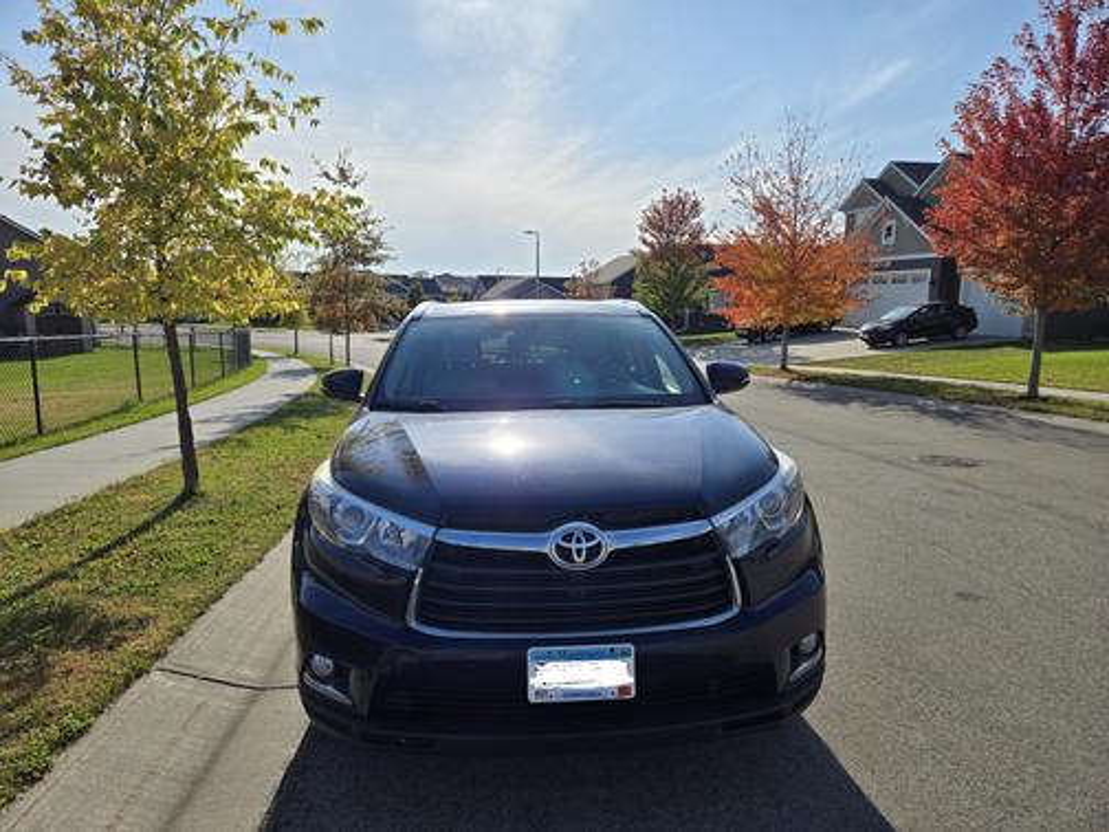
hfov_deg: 73.9
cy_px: 416
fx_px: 737
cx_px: 554
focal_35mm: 23
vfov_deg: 58.9
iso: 25
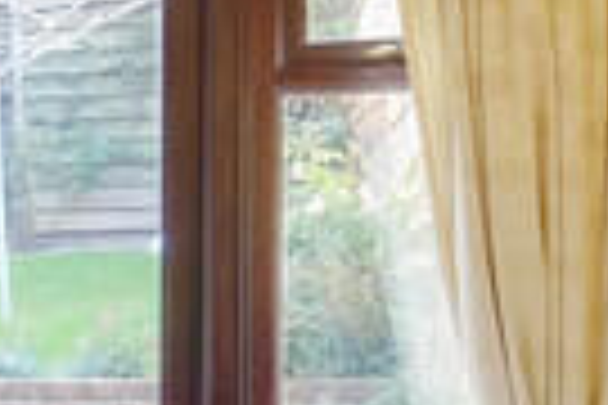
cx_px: -757
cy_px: 398
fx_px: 1925
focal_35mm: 114
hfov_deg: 13.9
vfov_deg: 11.9
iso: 400
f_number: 9
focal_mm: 10
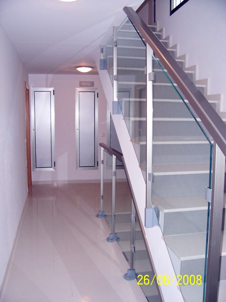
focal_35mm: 34
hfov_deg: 41.8
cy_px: 151
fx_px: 296
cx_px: 113
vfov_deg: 54.0
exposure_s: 1/60
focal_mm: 5.6
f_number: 2.7
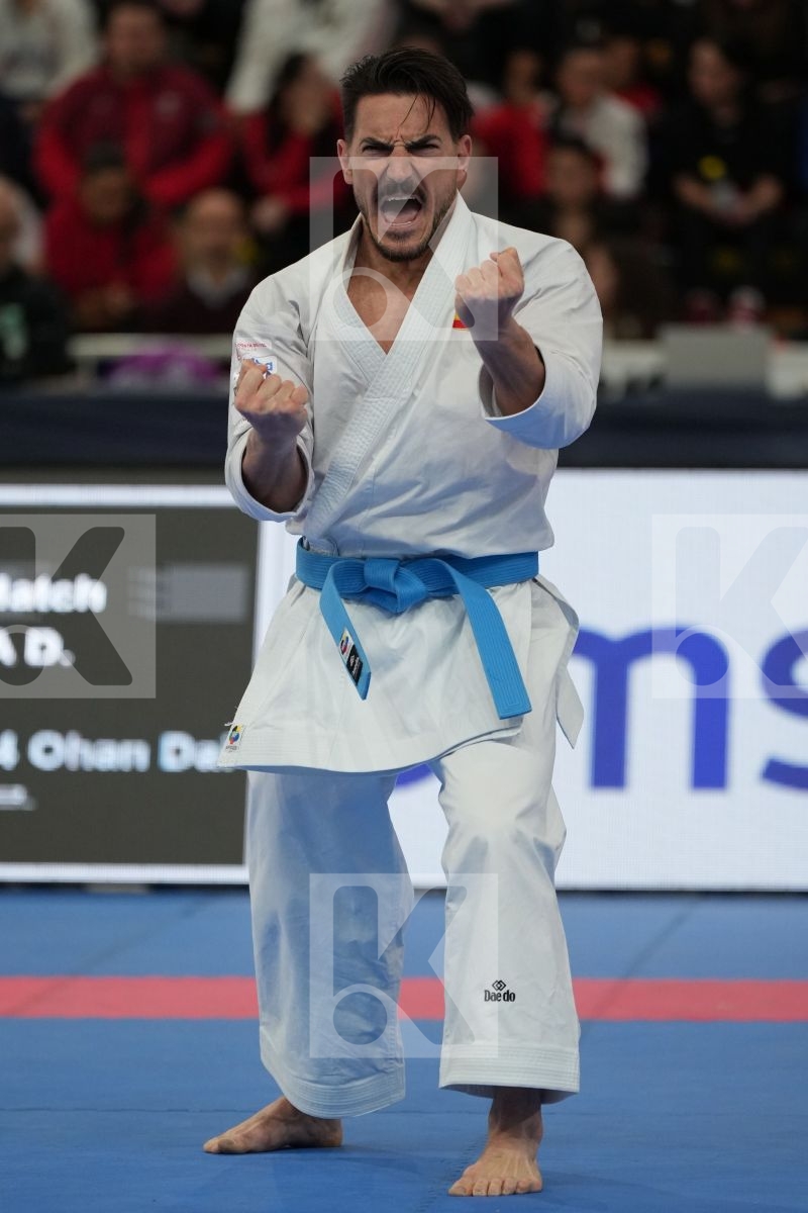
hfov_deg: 4.8
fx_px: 9628
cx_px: 404
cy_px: 606
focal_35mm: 286
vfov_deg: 7.2
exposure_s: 1/1000
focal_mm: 191
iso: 1600
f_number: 2.8
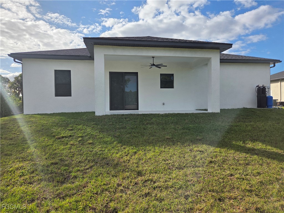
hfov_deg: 73.9
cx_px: 142
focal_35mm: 23
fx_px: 189
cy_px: 106
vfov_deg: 58.9
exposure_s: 1/7891
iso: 80
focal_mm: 5.4
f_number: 1.8
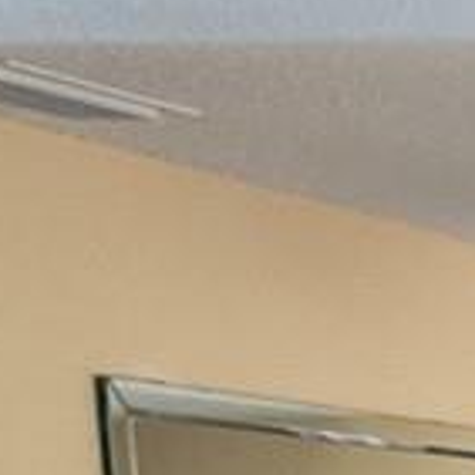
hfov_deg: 7.8
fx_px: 2888
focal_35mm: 186
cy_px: 1267
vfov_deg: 8.4
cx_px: 1540
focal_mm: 3
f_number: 1.8
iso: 250
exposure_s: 1/30
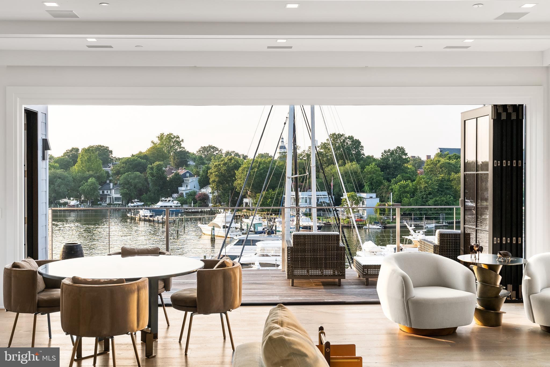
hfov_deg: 50.7
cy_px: 184
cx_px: 275
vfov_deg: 35.1
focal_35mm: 38
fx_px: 581
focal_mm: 38
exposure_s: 1/25
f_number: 8
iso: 320
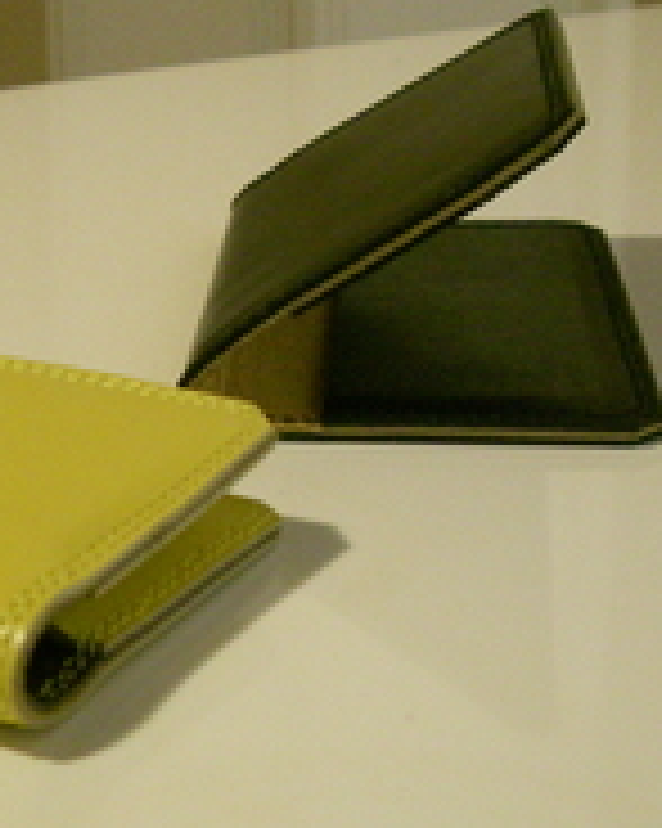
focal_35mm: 91
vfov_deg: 21.0
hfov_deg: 16.7
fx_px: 2231
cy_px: 423
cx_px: 95
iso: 400
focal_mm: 6.2
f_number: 2.7
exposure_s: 1/30
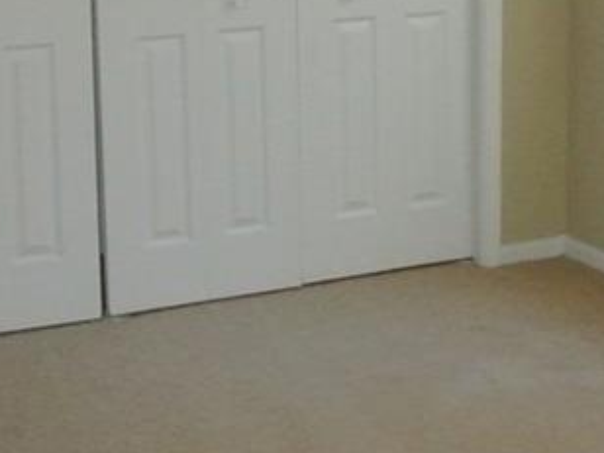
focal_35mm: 96
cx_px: 471
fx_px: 1675
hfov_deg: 20.2
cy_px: 29
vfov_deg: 15.2
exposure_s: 1/60
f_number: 5.6
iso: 3200
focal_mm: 11.4
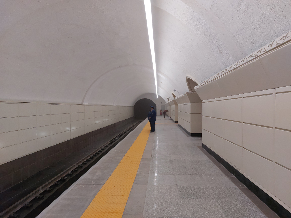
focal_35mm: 24
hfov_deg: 71.6
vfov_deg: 56.8
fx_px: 202
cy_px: 109
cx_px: 146
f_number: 1.8
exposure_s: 1/50
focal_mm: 5.23
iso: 200
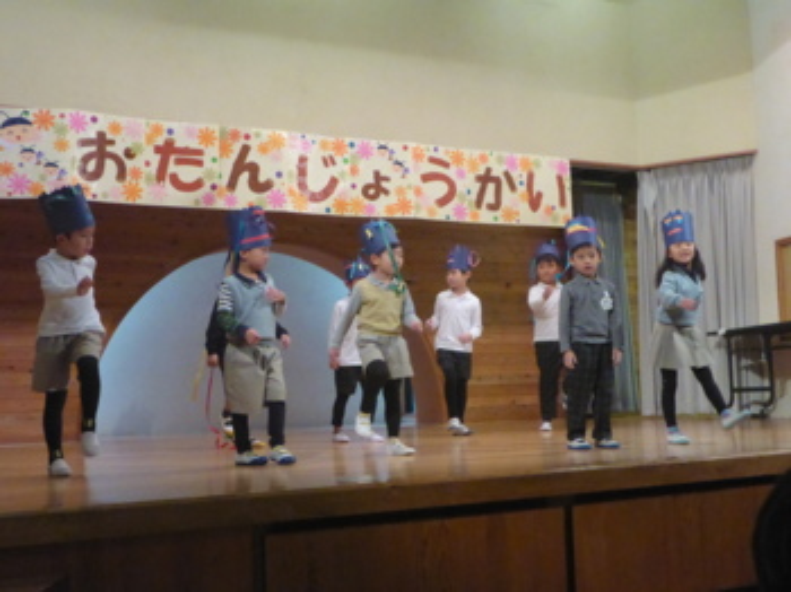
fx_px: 1028
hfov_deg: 42.1
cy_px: 296
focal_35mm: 45
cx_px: 396
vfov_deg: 32.1
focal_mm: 7.8
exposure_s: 1/100
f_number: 4.3
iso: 1600
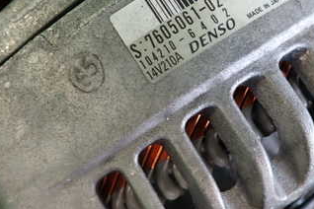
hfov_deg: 40.3
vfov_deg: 26.9
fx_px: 427
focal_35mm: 49
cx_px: 179
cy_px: 38
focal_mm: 4.5
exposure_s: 1/30
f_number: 2
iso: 200
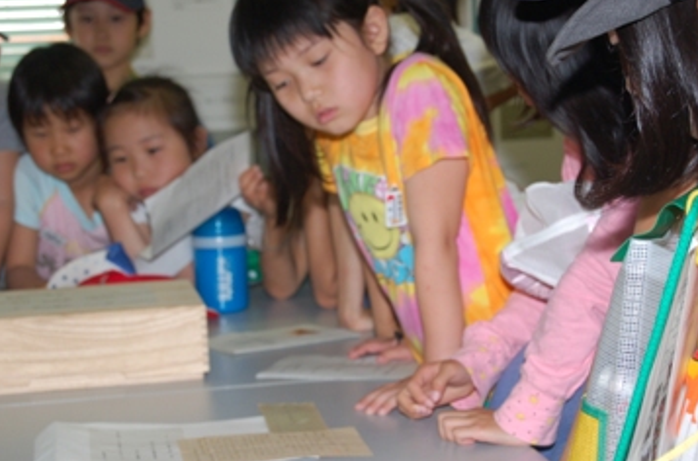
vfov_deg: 14.7
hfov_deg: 22.1
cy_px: 216
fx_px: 1790
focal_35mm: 93
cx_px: 332
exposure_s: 1/60
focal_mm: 55
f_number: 5.6
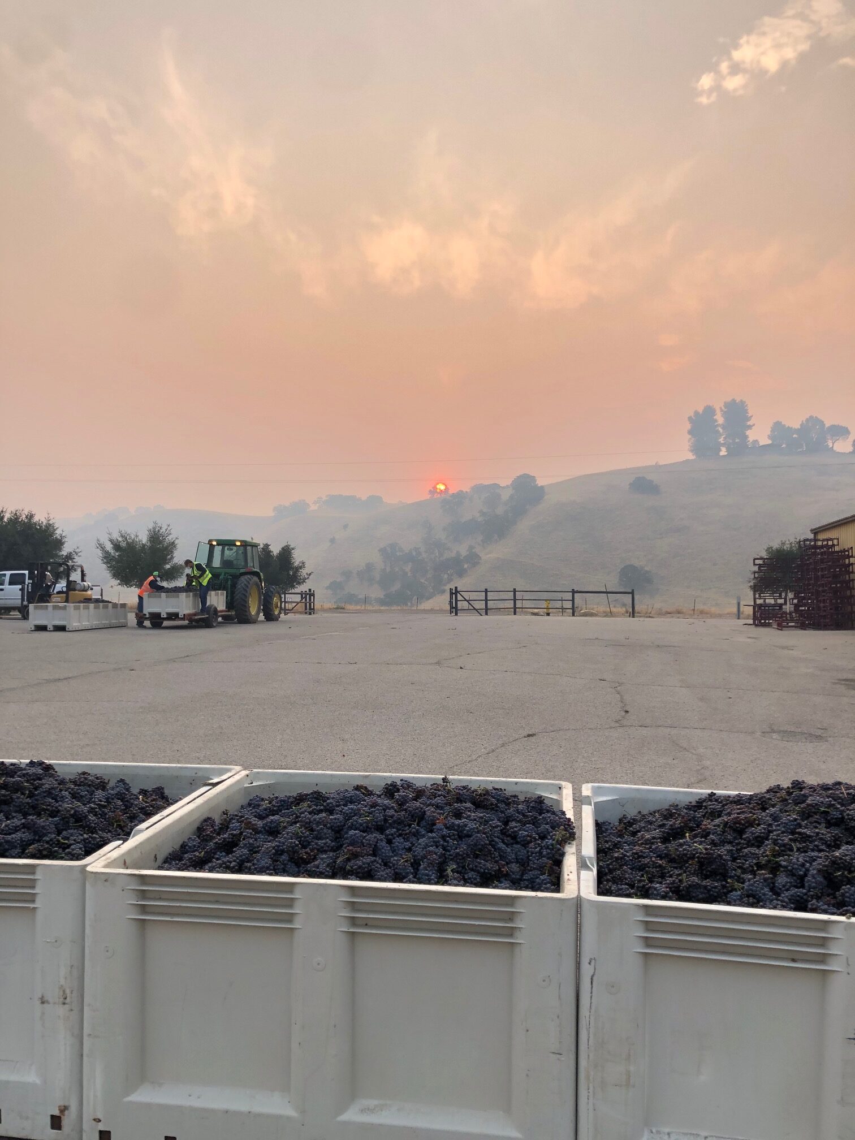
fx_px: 922
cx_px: 428
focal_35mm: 28
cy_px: 570
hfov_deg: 49.7
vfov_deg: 63.4
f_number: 1.8
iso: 20
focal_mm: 4
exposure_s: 1/287
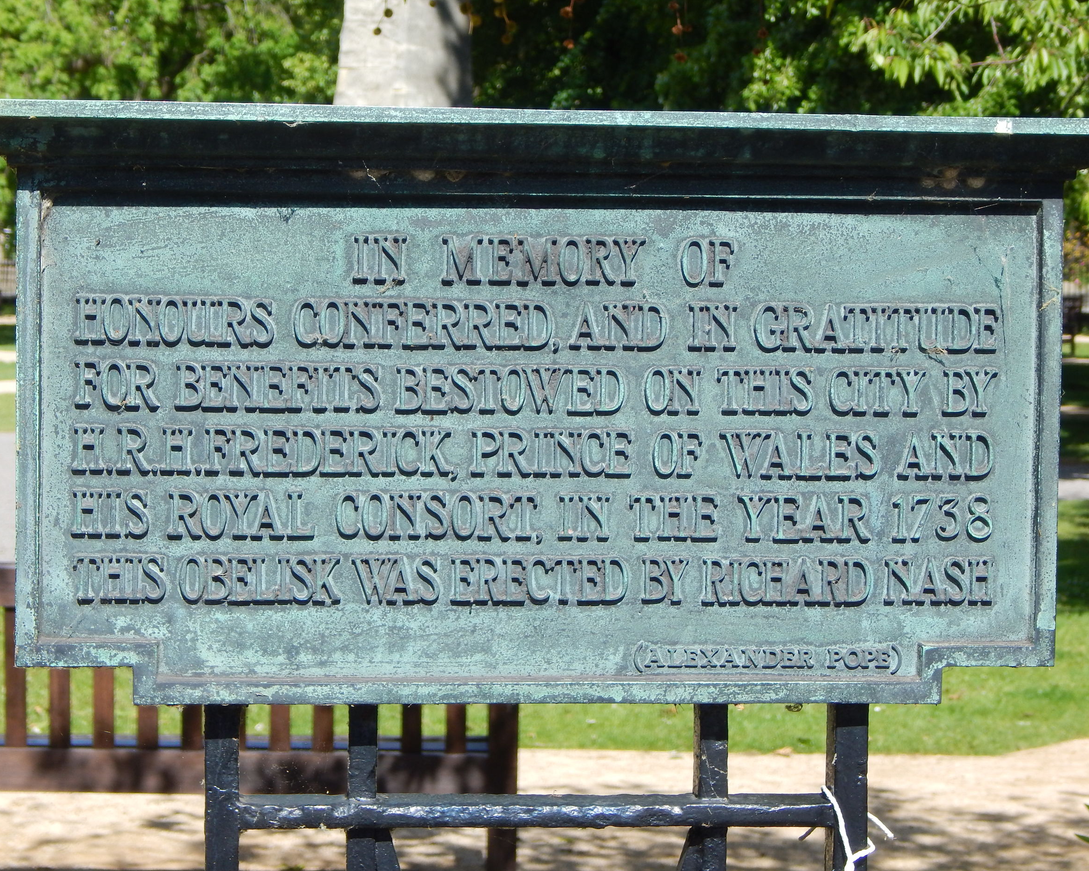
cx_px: 524
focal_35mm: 97
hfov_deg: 19.8
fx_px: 3126
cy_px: 436
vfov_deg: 15.9
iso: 125
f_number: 4.4
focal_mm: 16.6
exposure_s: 1/500
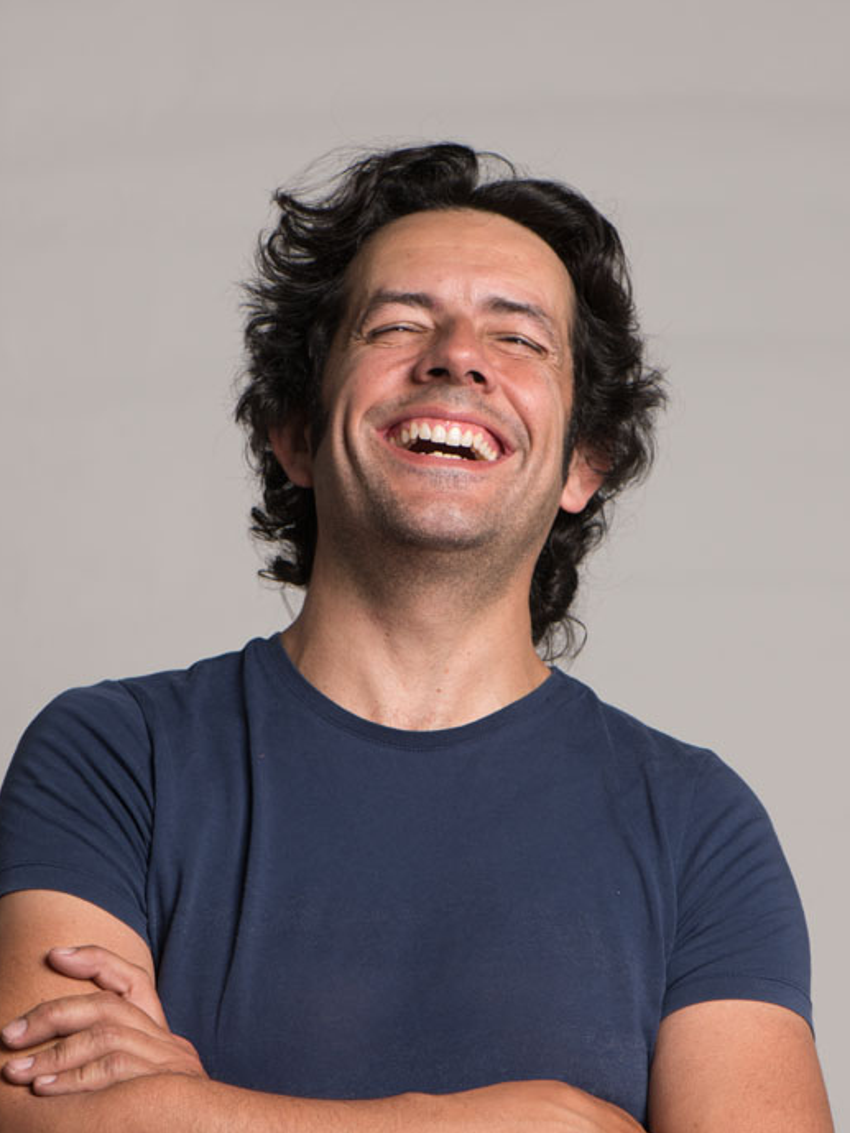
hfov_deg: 9.9
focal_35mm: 150
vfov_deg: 13.1
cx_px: 445
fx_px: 4910
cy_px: 753
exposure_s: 1/160
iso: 200
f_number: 9
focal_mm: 105
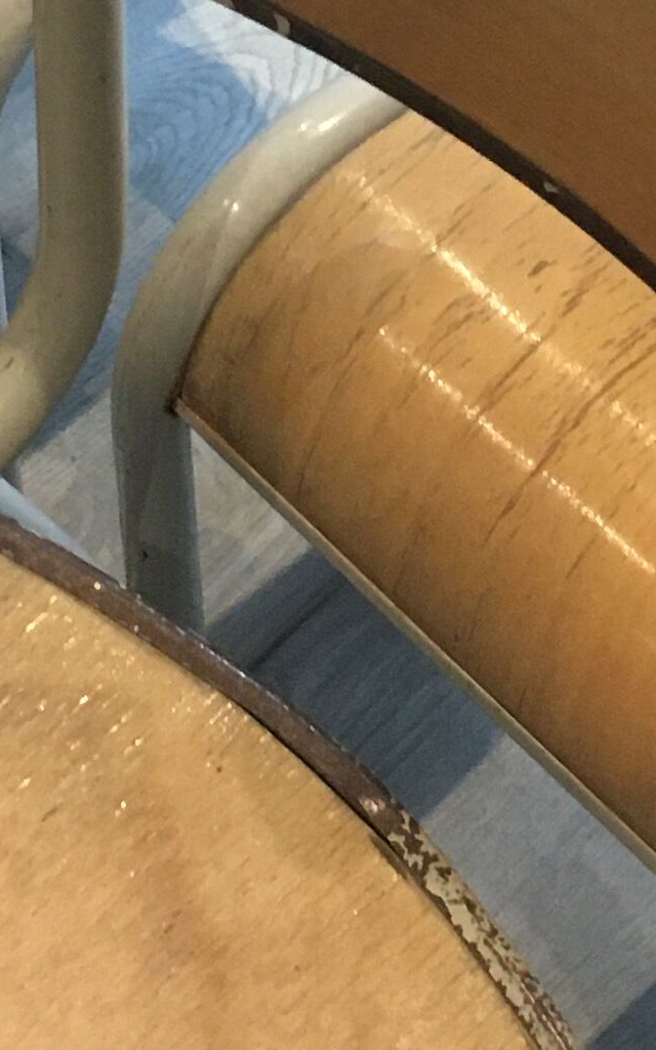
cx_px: 348
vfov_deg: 16.9
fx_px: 3461
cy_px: 56
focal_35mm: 121
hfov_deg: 10.8
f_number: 2.2
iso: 200
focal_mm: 4.15
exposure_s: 1/33
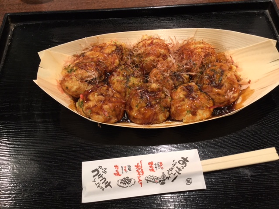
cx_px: 140
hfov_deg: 58.4
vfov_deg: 45.4
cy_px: 104
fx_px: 250
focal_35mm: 31
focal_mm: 3.3
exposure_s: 1/30
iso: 50
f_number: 2.4
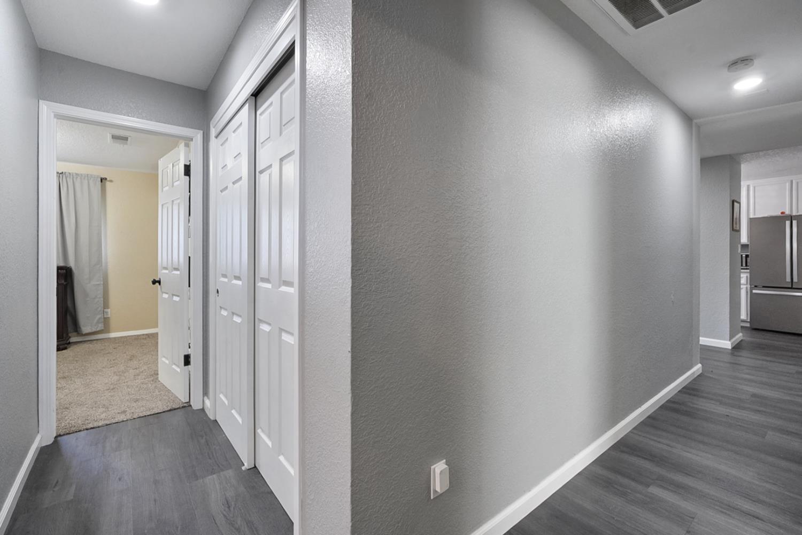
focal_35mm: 16
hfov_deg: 96.7
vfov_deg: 73.8
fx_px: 357
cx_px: 401
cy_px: 268
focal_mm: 16
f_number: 8
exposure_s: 1/30
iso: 8000
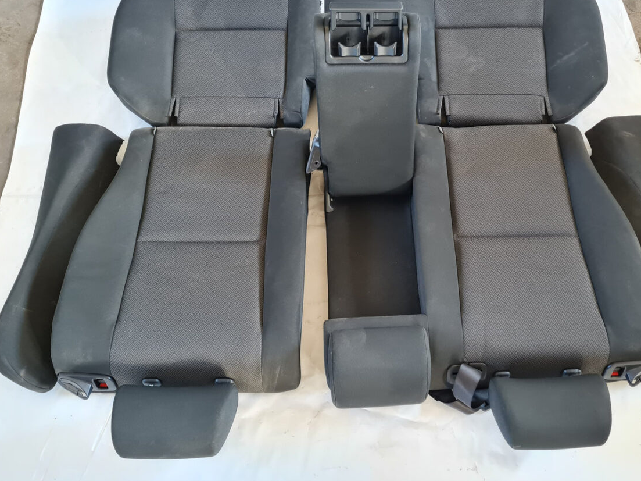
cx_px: 377
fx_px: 611
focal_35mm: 33
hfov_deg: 55.0
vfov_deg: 42.9
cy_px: 236
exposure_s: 1/50
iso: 640
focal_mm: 5.4
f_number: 1.8
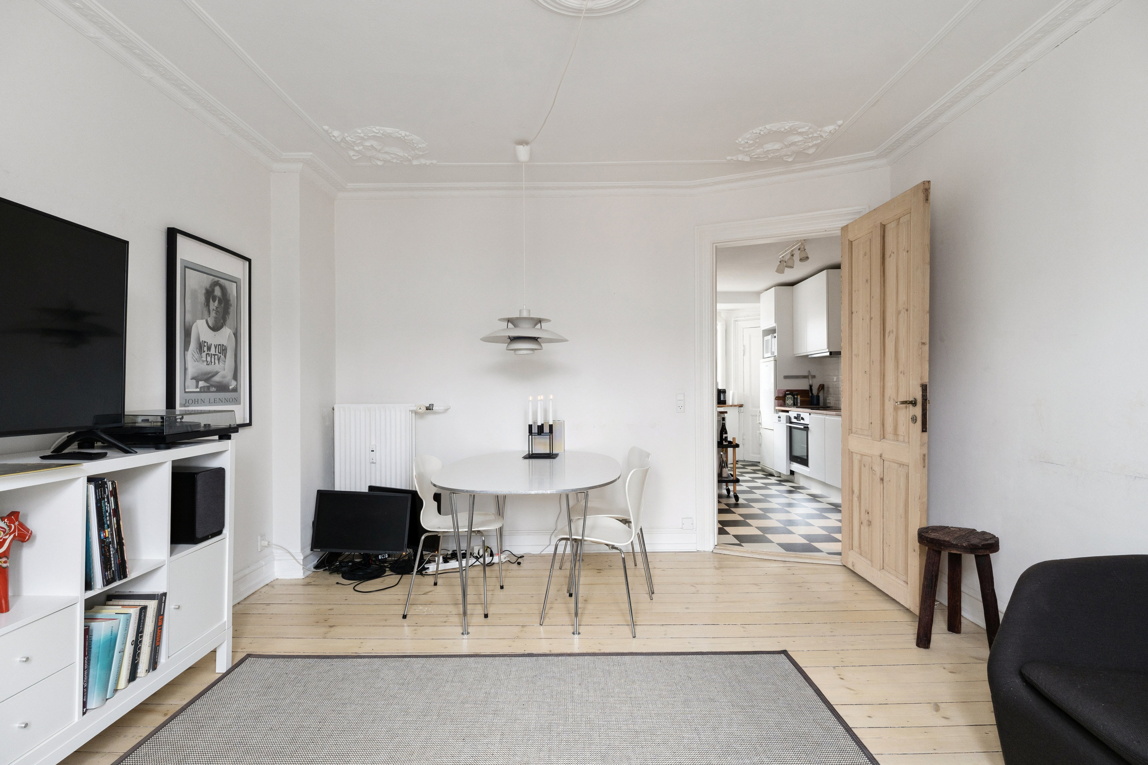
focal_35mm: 18
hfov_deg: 90.0
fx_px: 574
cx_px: 574
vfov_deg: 67.4
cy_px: 382
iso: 400
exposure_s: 1/3.33
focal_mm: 12
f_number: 7.1
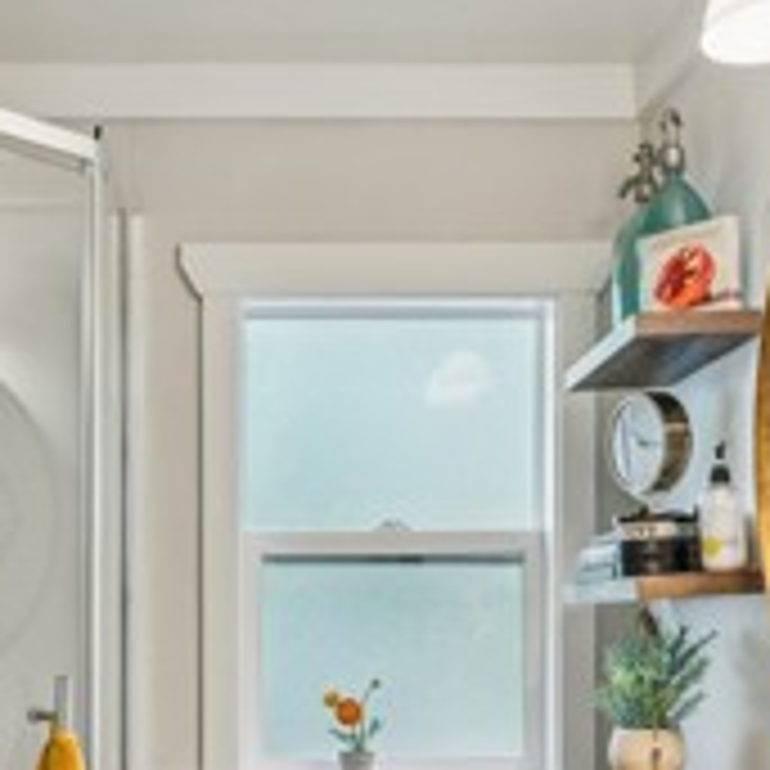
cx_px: 252
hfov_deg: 31.6
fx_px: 1348
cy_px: 626
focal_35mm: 54
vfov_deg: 31.0
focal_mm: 16.8
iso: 100
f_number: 13
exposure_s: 1/2
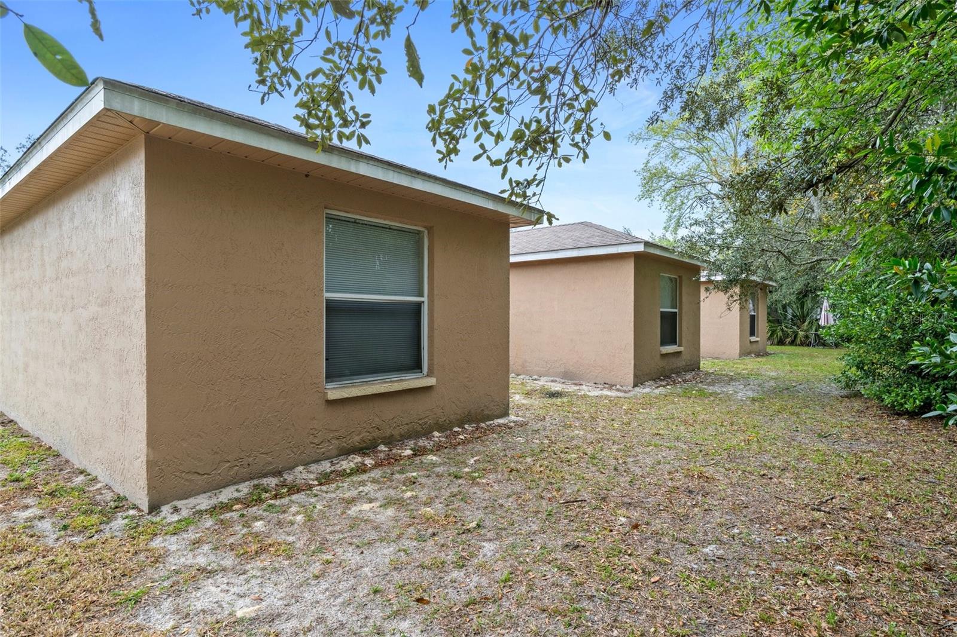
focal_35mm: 18
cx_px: 478
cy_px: 318
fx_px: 478
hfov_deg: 90.0
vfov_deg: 67.4
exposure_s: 1/25
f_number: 8
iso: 320
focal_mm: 12
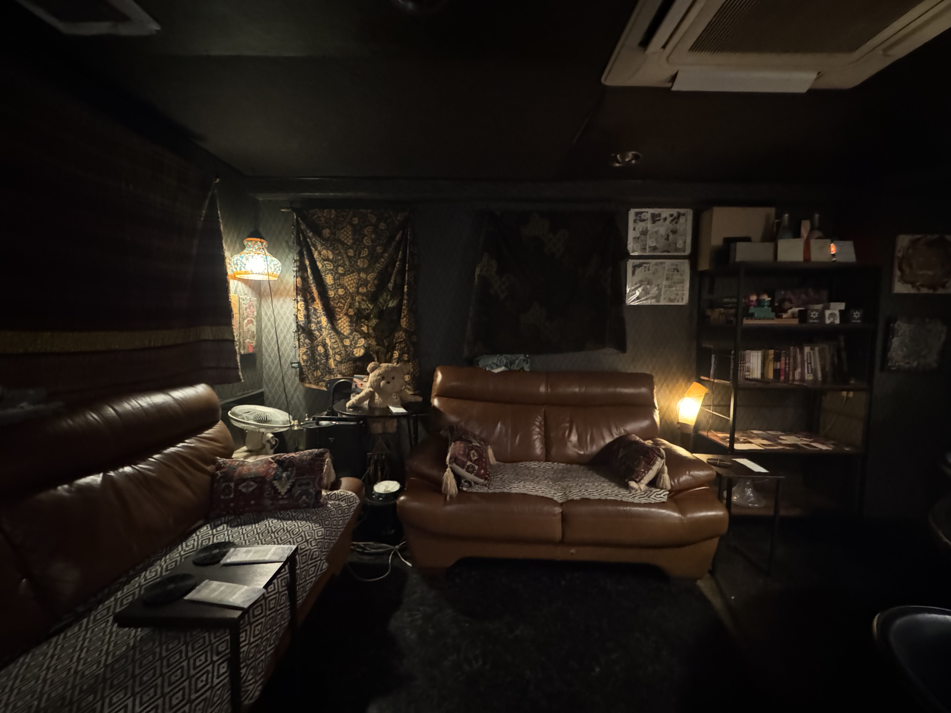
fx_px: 385
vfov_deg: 85.7
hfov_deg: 102.1
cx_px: 476
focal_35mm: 14
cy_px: 356
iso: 2500
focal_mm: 2.22
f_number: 2.2
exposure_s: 1/30
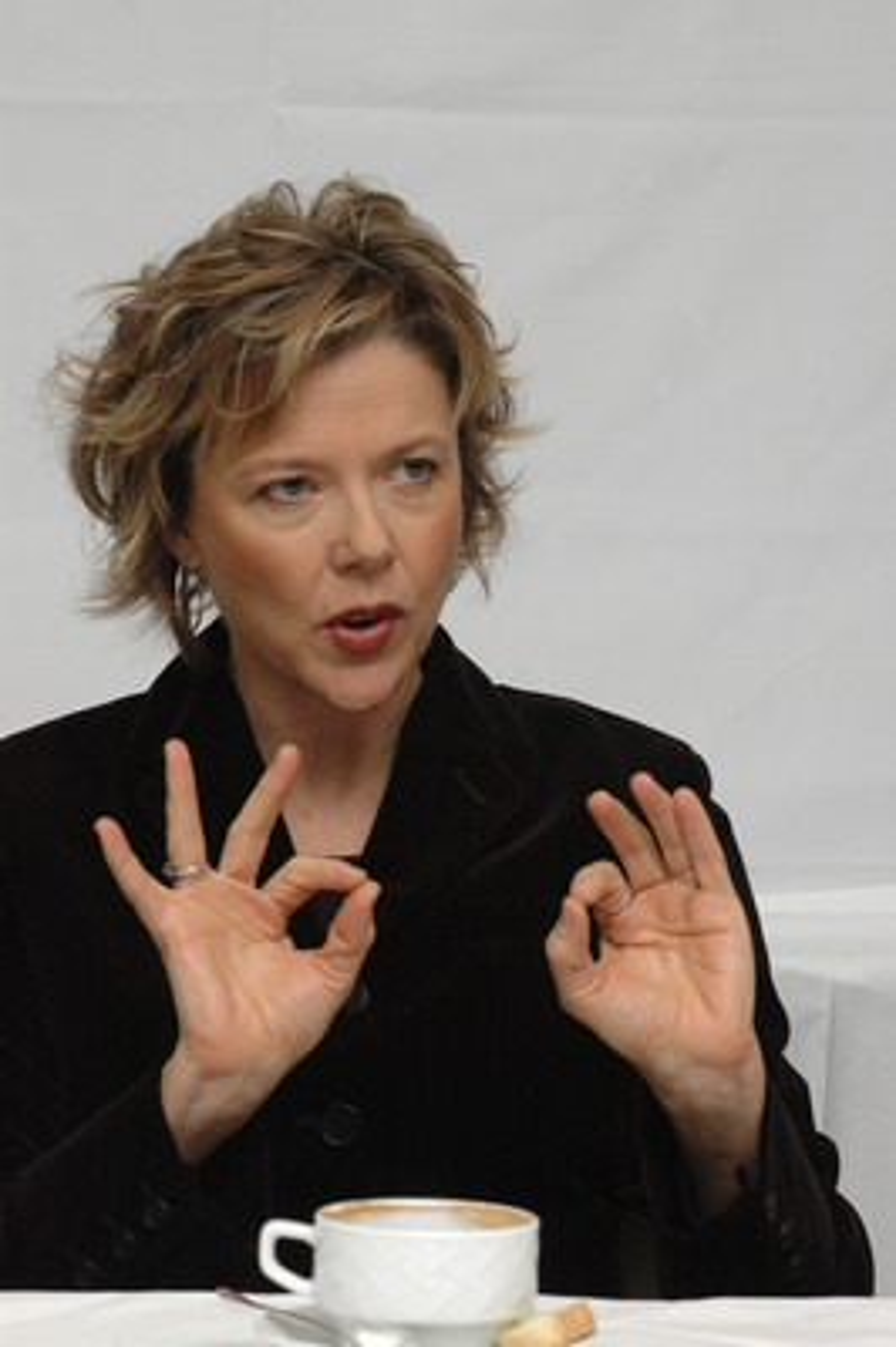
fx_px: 5161
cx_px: 448
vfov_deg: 14.9
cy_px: 674
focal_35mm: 138
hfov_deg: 9.9
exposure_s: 1/1250
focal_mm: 92
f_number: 9
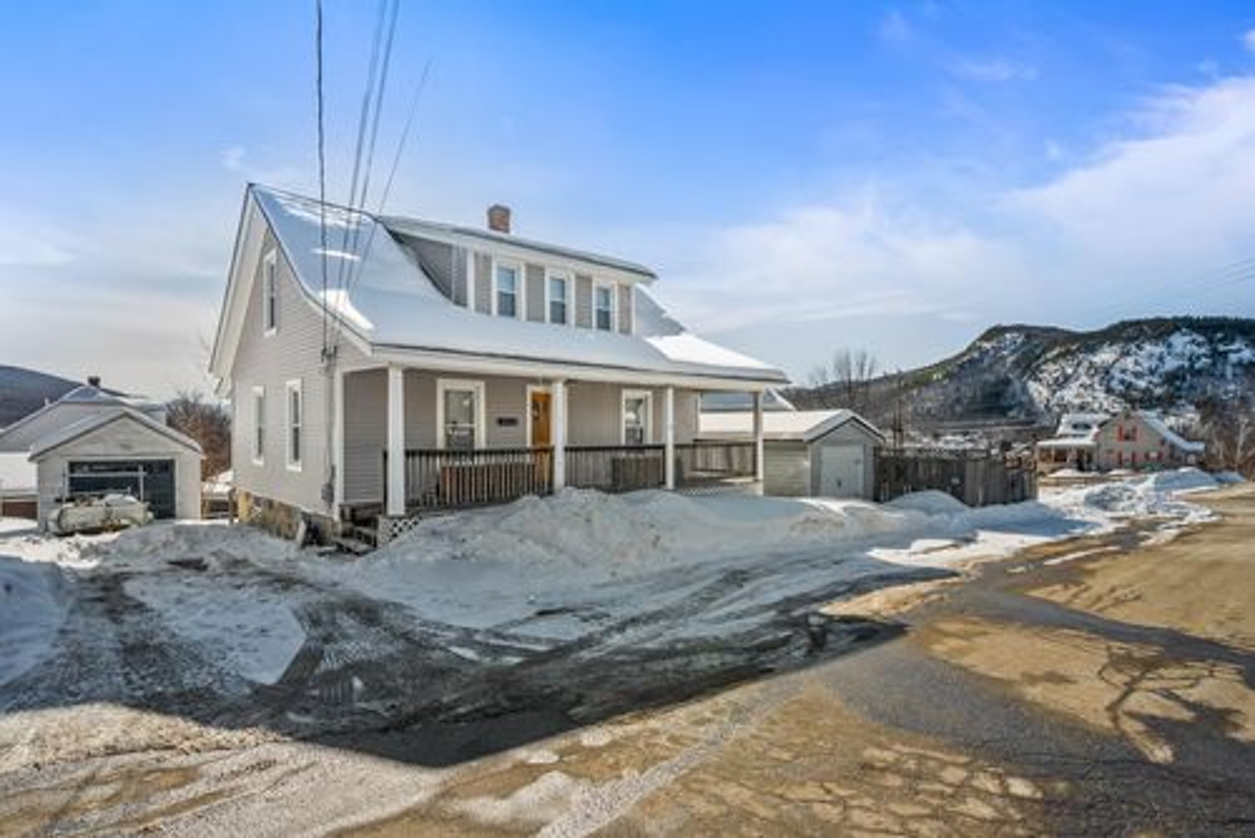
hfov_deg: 93.2
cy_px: 419
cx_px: 628
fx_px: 593
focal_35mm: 17
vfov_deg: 70.5
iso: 100
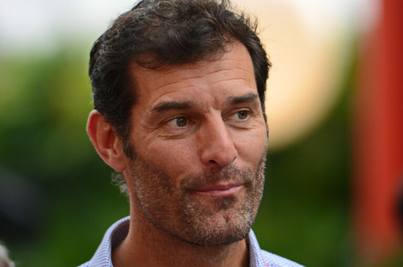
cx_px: 202
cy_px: 134
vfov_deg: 4.6
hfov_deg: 6.9
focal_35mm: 300
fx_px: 3352
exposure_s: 1/1000
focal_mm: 200
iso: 360
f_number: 2.8
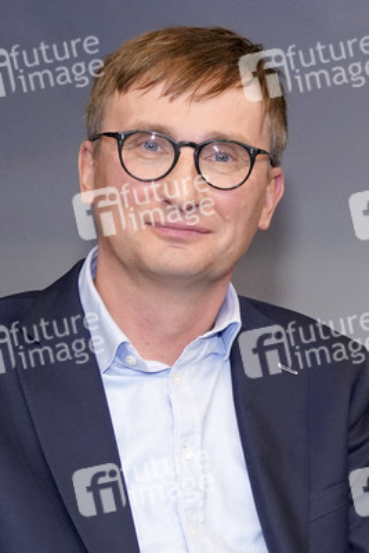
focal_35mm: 32
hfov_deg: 41.1
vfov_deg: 58.7
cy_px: 276
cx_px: 184
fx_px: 492
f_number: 5.6
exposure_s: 1/160
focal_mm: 32
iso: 2000
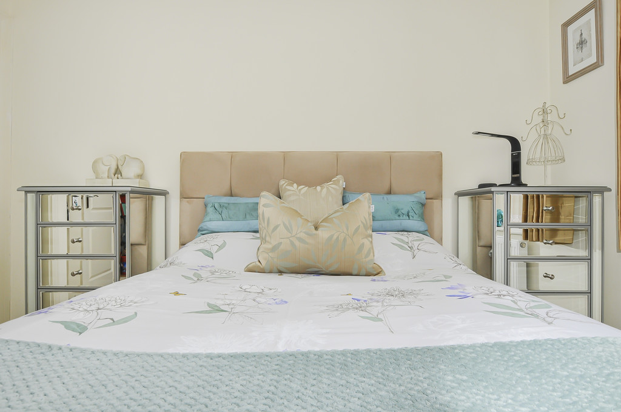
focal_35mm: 20
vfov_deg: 63.1
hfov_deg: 85.5
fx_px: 336
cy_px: 206
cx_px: 310
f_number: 13
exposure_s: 1/15
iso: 400
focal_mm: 13
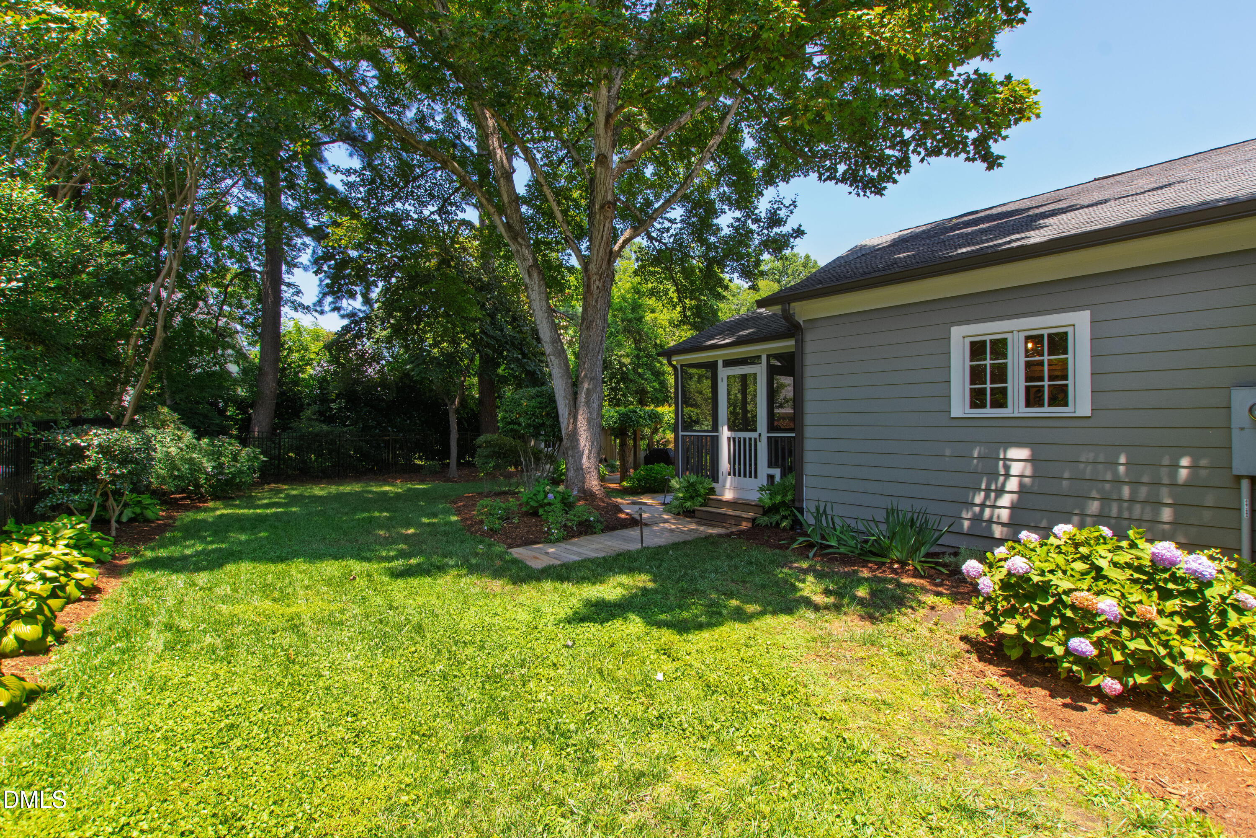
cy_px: 419
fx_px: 523
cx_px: 628
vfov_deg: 77.3
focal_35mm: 15
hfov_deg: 100.4
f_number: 8
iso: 320
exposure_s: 1/100
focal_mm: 10
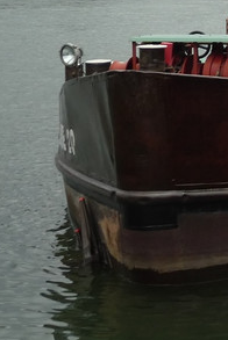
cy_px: -26
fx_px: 1327
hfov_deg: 8.9
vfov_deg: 14.3
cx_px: 532
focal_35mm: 140
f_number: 3.7
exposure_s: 1/100
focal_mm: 6.7
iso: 80
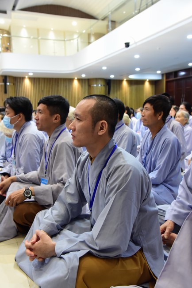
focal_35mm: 38
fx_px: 304
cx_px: 96
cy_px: 144
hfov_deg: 35.1
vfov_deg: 50.7
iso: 3200
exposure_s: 1/40
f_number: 5.6
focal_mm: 38
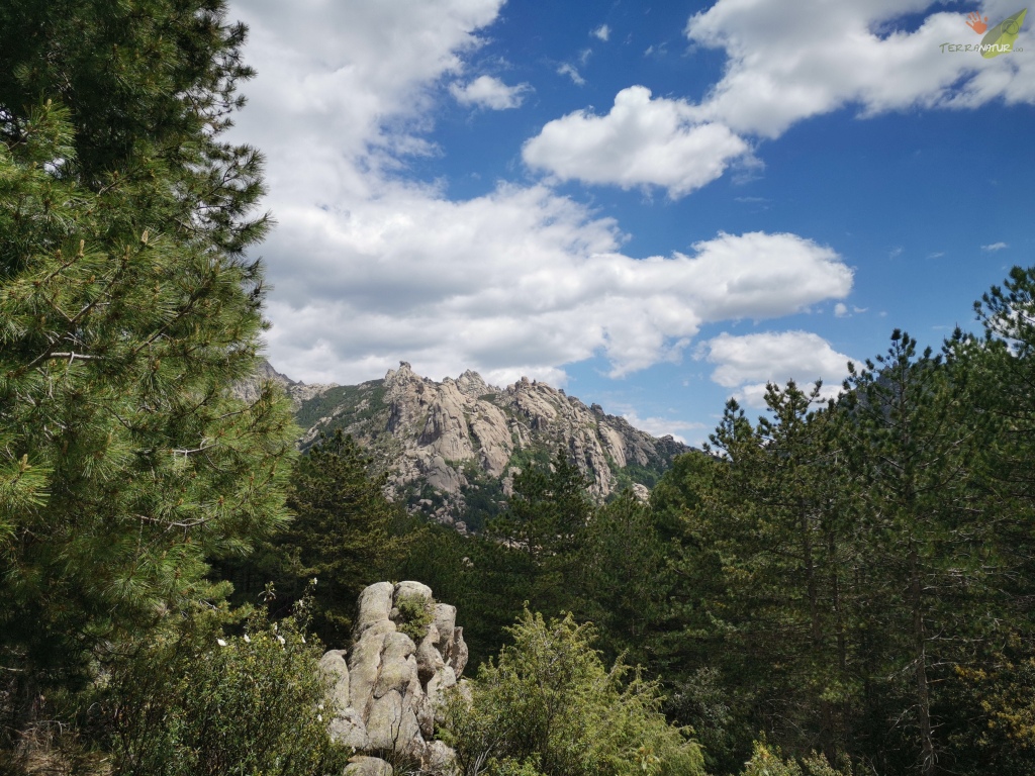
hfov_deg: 65.3
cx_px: 518
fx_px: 807
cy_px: 388
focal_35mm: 27
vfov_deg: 51.4
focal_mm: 4.75
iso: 50
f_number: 1.8
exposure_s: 1/3717
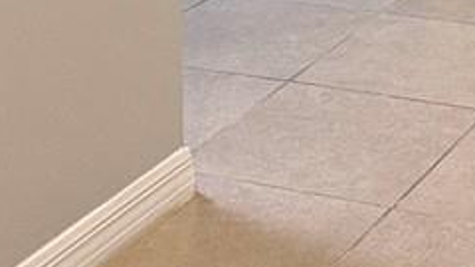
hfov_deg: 12.2
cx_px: 457
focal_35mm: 174
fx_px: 2192
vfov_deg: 6.5
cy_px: -479
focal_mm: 6.76
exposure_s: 1/120
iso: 250
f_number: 1.78
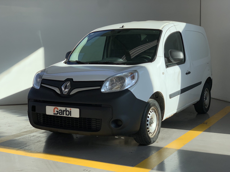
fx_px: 346
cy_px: 86
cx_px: 115
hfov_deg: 36.8
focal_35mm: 52
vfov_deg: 28.0
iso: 16
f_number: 2.4
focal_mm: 6
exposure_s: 1/872
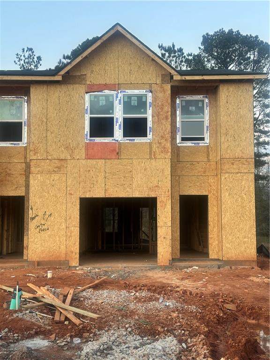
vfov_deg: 39.7
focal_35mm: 48
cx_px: 135
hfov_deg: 30.3
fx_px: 499
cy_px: 180
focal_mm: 6.86
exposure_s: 1/72
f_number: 1.78
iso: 80
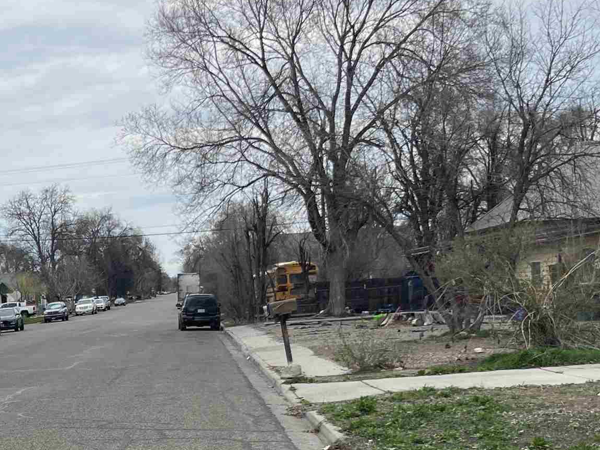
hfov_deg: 27.8
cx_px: 50
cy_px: 437
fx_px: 1162
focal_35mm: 67
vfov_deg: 21.3
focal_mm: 5.1
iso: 32
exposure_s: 1/1475
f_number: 1.6
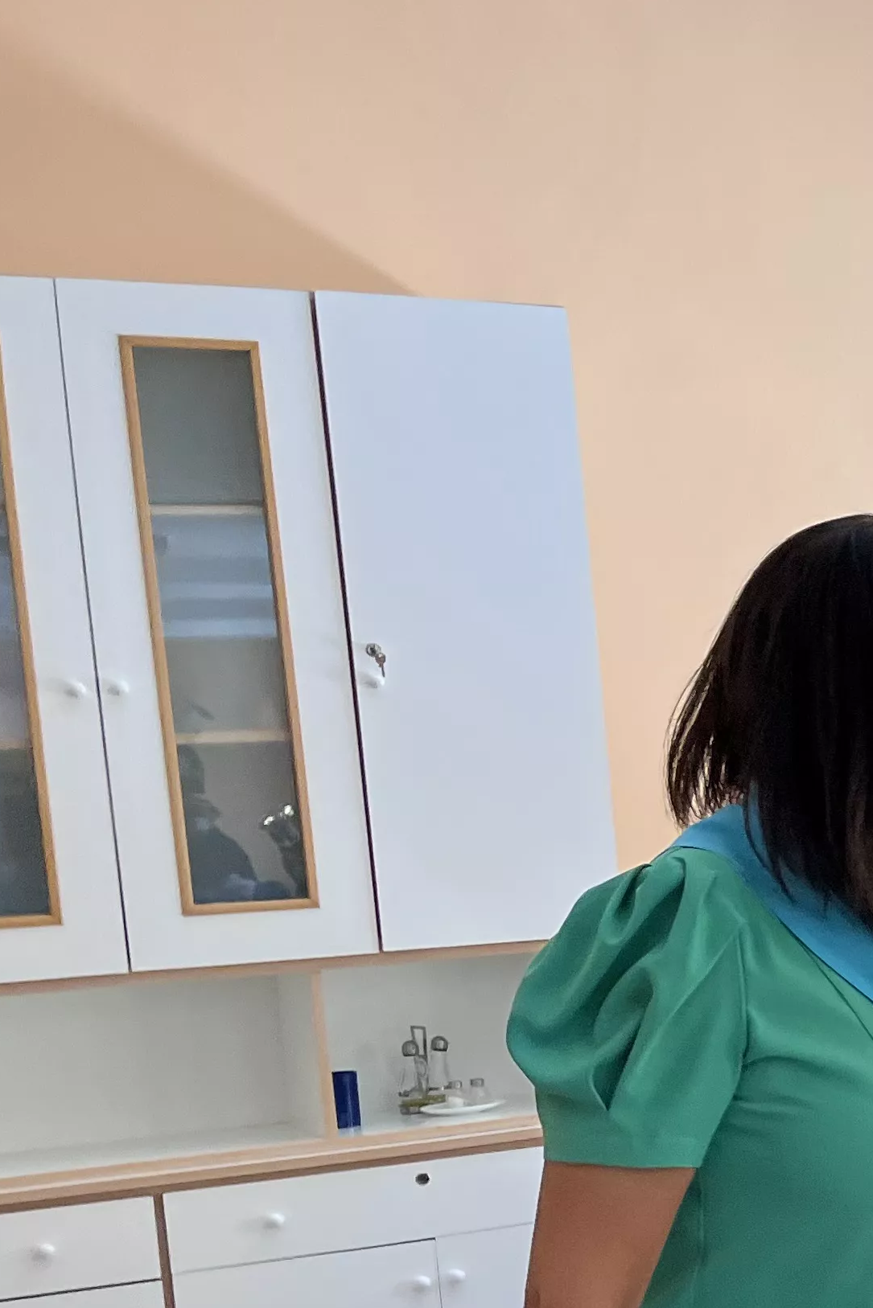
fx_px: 2436
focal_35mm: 67
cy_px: 1015
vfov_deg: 29.5
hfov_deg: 17.4
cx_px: 1456
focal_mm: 5.1
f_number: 1.6
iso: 100
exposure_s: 1/121
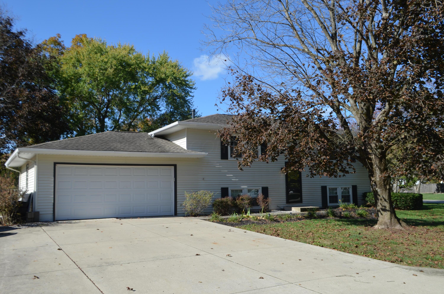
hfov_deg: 57.3
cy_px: 147
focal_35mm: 33
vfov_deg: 39.8
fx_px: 406
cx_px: 222
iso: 125
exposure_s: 1/250
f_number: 8
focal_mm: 22
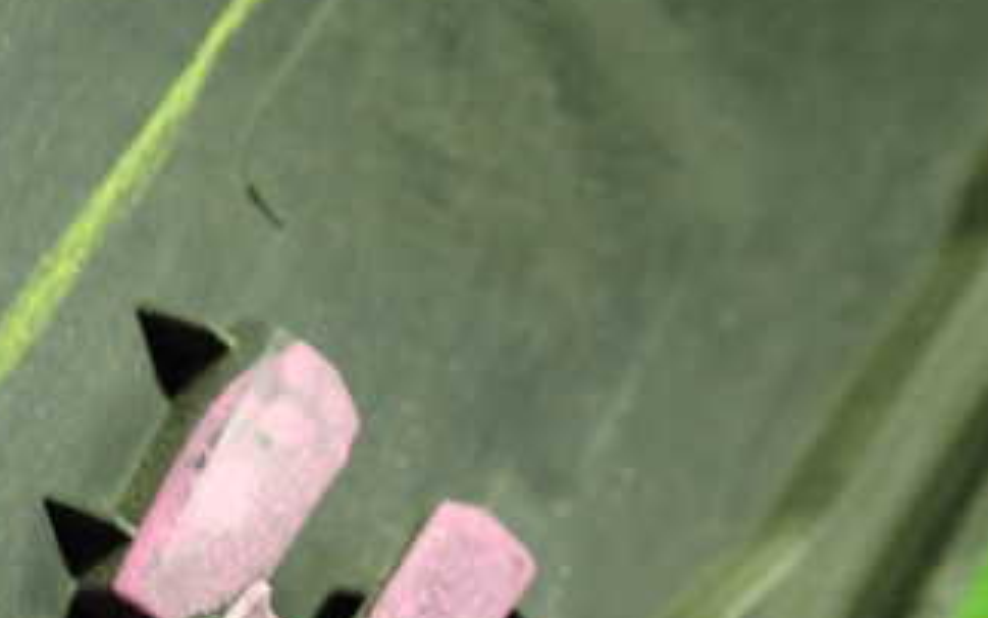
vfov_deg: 21.4
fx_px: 1589
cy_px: 594
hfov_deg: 33.5
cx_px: 193
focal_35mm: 59
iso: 500
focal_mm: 5.4
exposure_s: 1/30
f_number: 2.3
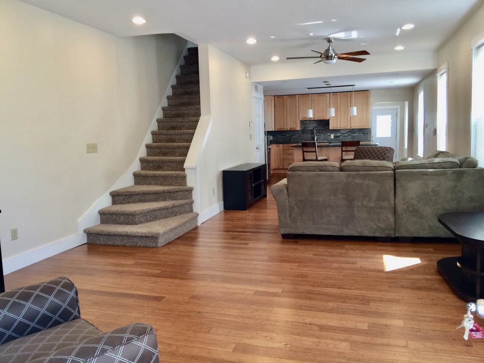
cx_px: 242
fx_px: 405
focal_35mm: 29
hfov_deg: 61.7
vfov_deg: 48.2
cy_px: 182
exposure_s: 1/30
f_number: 2.2
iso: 50
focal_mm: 4.15
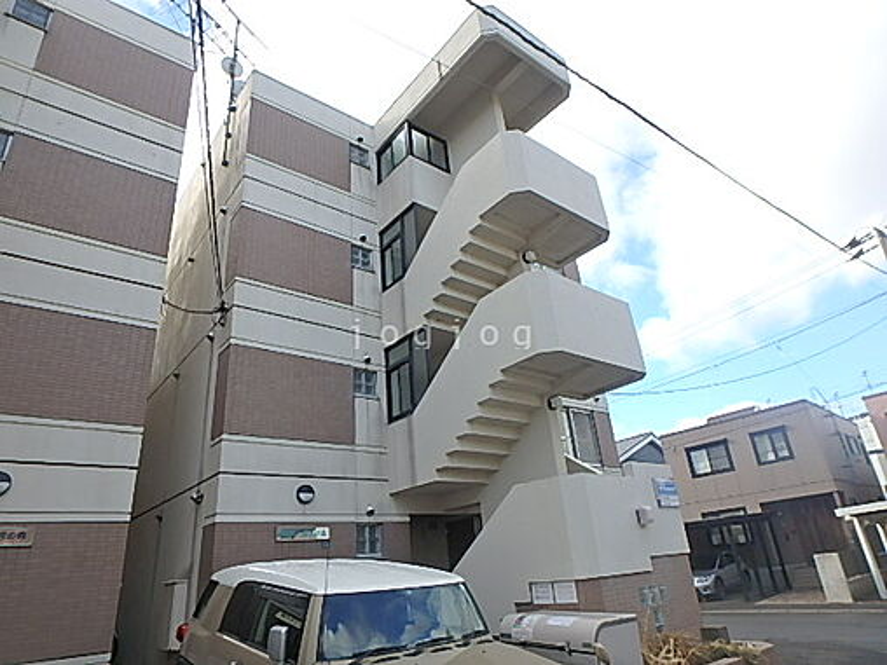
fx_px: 538
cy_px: 332
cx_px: 444
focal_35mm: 21
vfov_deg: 63.4
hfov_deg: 79.0
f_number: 3.5
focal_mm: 3.7
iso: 125
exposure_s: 1/400
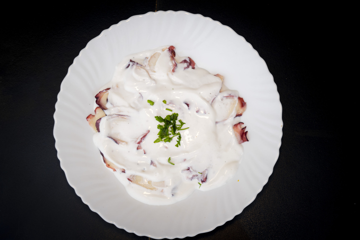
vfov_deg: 20.2
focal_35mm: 68
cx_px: 180
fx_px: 675
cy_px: 120
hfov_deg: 29.9
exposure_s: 1/160
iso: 100
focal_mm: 45
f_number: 5
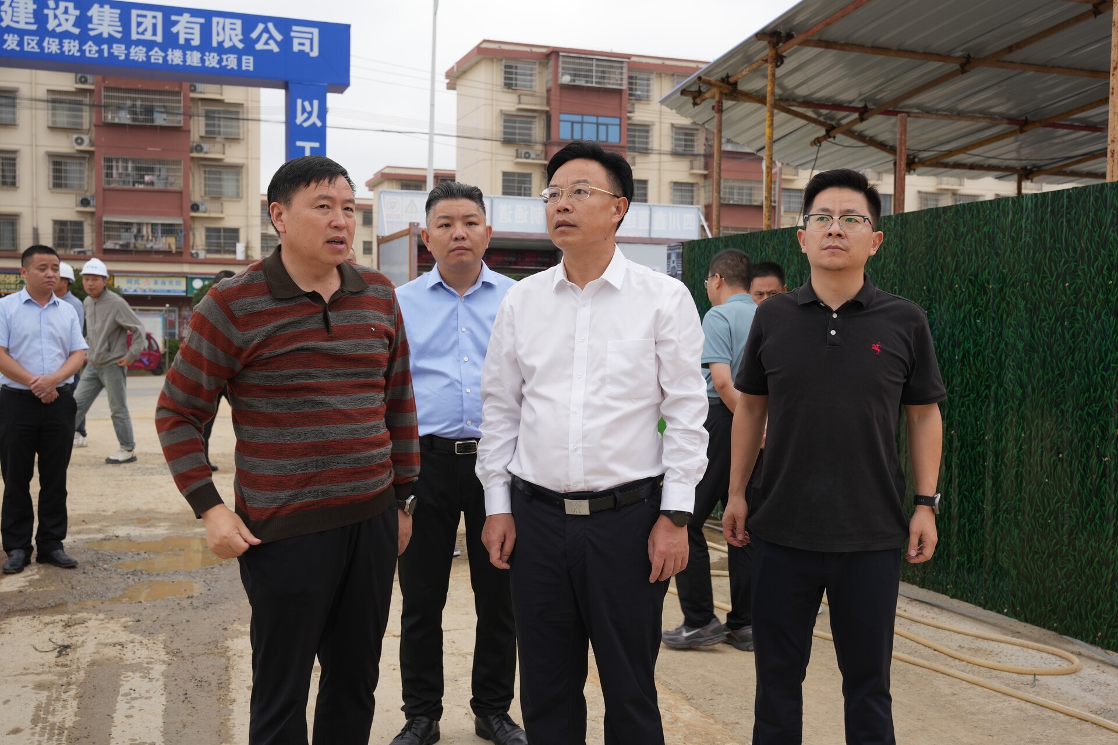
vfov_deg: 36.6
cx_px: 559
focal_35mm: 36
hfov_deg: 52.8
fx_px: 1127
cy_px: 372
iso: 200
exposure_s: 1/100
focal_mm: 36.3
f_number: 7.1
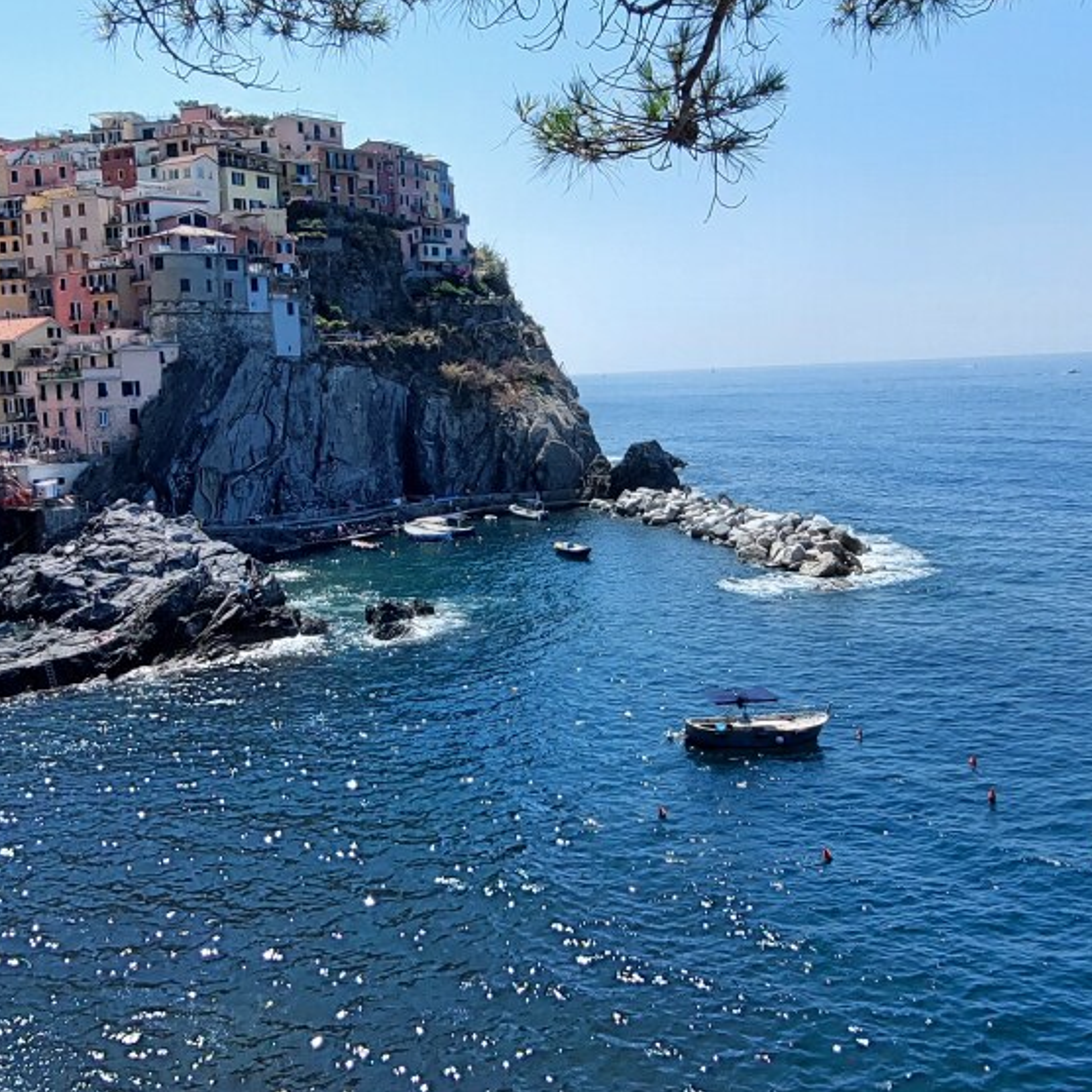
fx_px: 1106
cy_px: 504
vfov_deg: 52.5
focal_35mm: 31
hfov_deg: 52.3
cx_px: 450
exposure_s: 1/1613
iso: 50
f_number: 2.2
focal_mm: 1.74
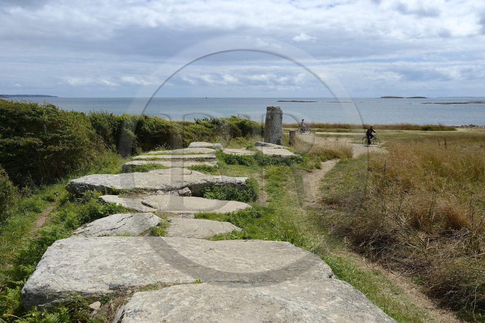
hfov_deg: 58.8
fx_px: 431
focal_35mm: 32
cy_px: 162
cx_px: 242
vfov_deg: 41.0
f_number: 5.6
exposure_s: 1/1600
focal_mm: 32
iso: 200
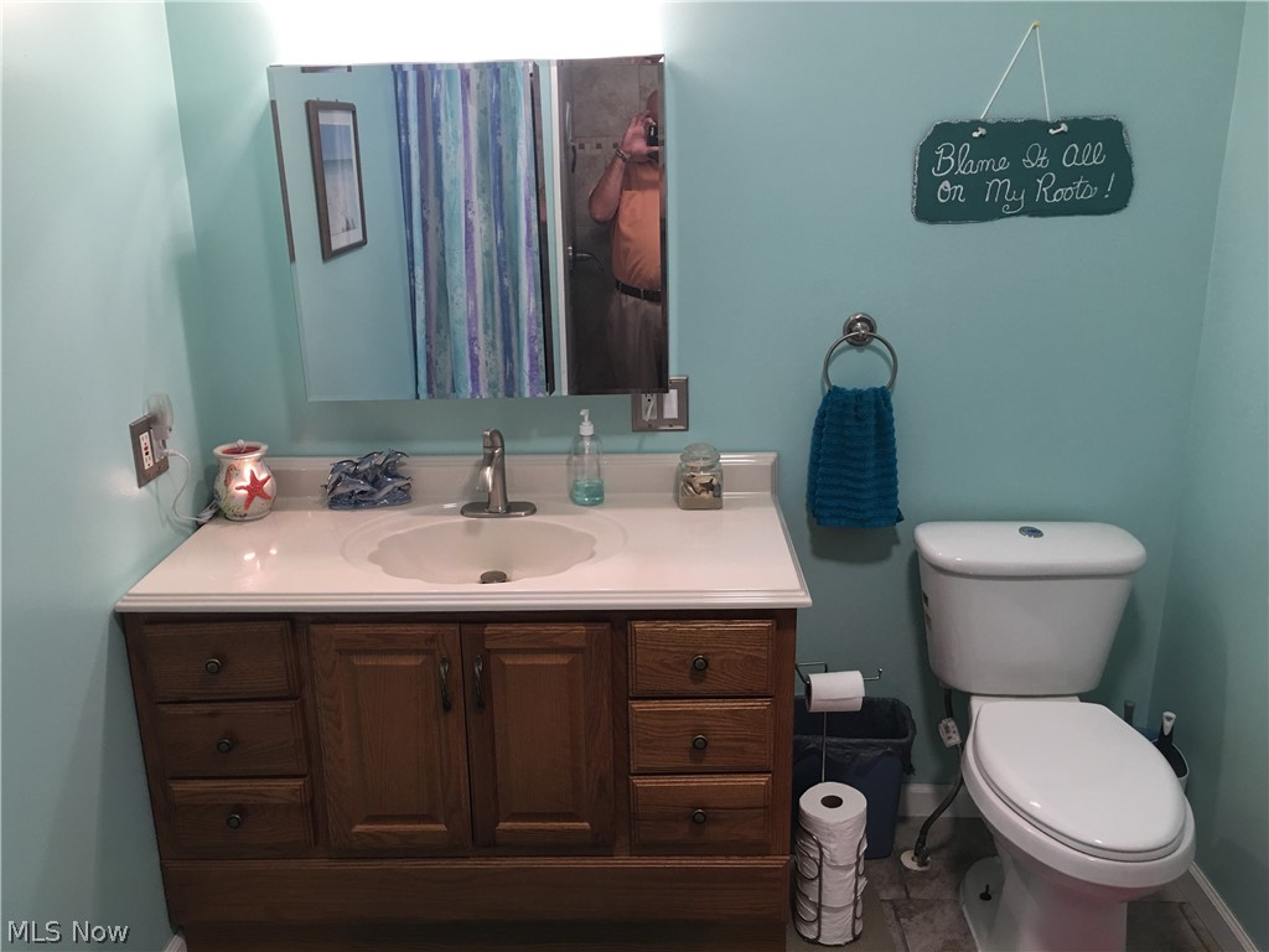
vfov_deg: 48.2
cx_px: 634
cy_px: 476
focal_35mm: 29
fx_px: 1063
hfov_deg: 61.7
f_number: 2.2
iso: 40
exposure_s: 1/15
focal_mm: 4.15
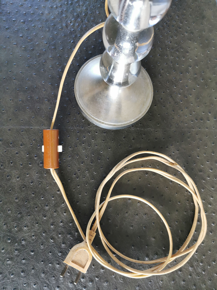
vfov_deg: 65.3
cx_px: 108
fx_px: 226
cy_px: 145
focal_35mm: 27
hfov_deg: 51.4
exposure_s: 1/60
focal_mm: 5.56
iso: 125
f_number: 1.6
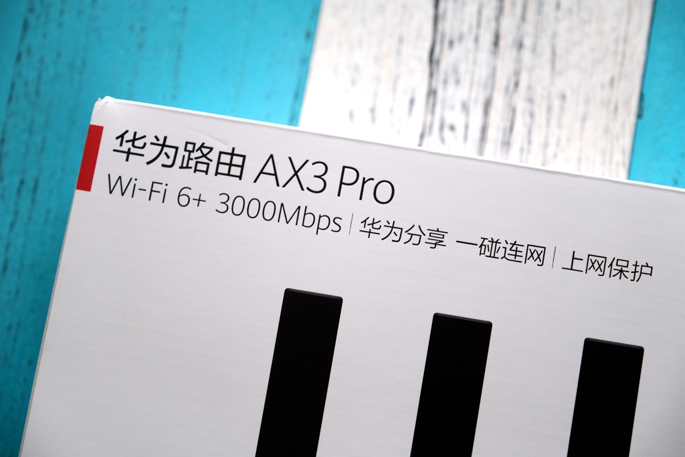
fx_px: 1465
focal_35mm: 77
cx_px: 342
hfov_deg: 26.3
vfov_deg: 17.7
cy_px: 228
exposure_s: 1/550
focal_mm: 51.6
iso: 500
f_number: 2.8
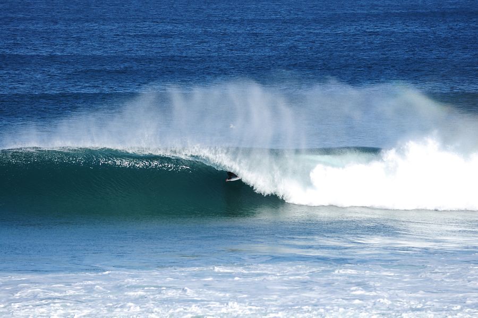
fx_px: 3979
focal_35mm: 300
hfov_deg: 6.9
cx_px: 239
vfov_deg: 4.6
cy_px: 159
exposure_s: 1/1250
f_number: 4.5
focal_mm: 200
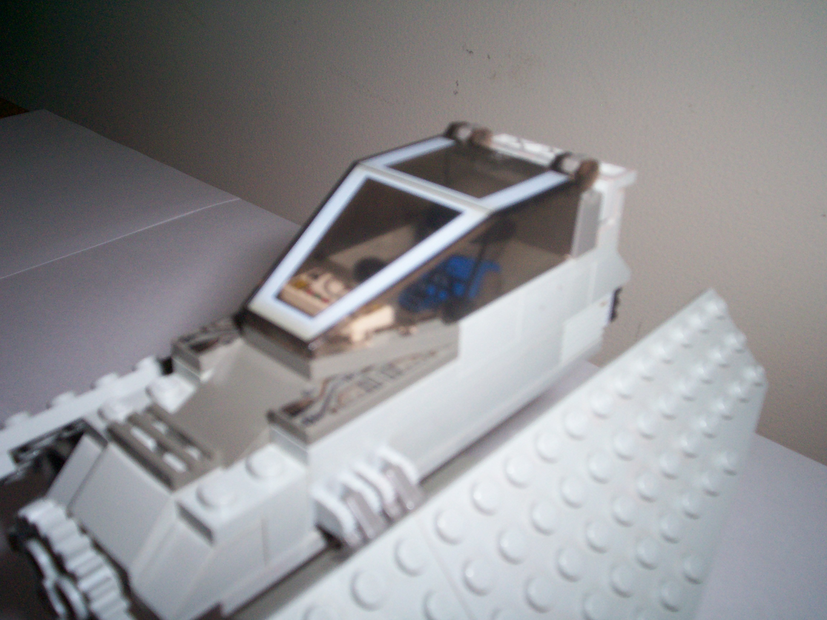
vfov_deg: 39.7
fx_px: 860
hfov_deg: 51.4
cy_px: 310
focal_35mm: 36
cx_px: 414
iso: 140
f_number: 4.5
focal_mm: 5.9
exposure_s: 1/64
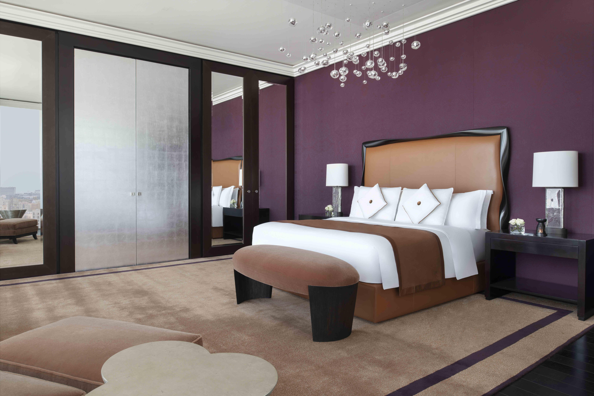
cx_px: 297
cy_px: 198
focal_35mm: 24
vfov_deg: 53.1
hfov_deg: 73.7
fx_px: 396
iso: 31
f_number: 11
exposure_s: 3
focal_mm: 24
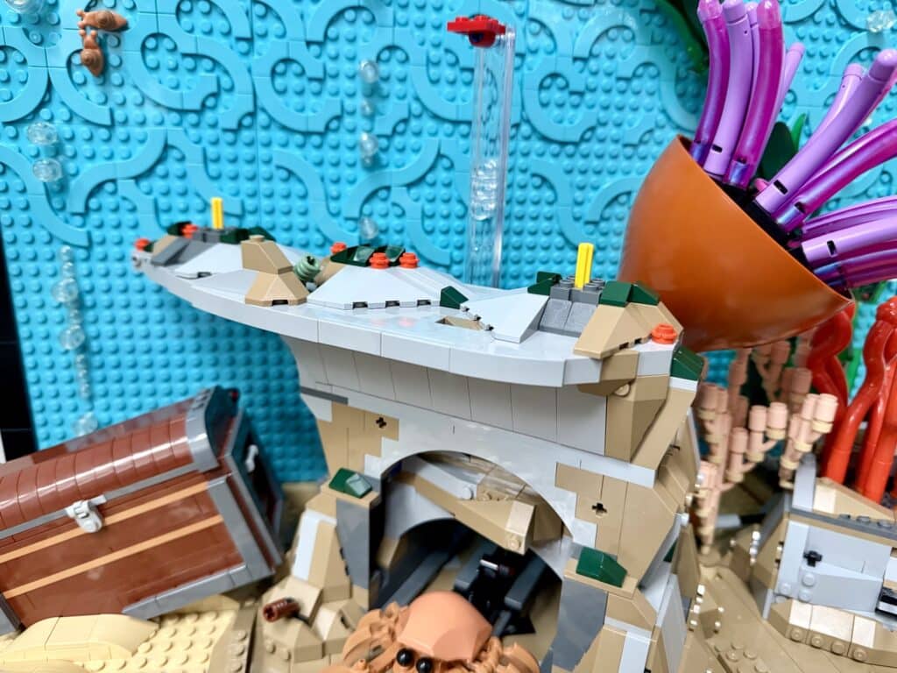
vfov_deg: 56.8
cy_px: 336
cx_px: 448
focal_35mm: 24
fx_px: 622
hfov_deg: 71.6
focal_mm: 6.76
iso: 640
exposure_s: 1/60
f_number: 1.78
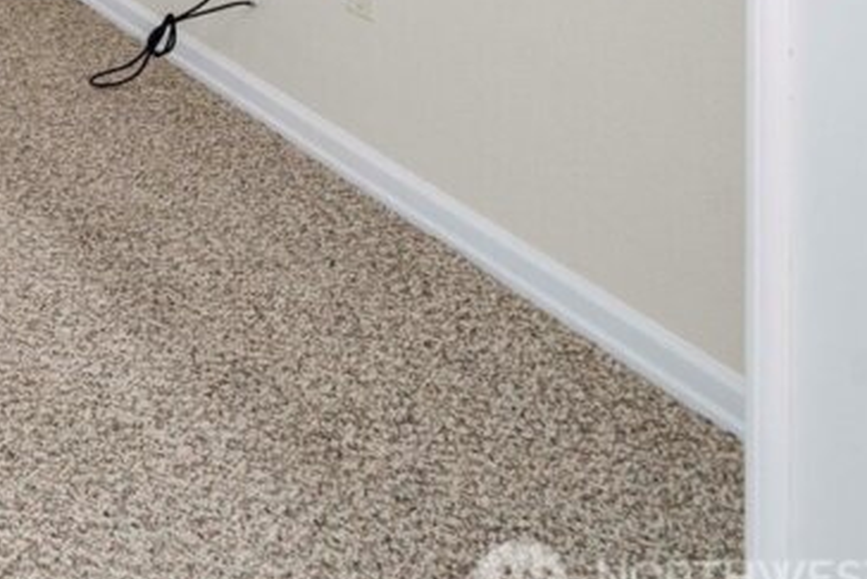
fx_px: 1205
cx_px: -717
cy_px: -447
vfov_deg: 20.1
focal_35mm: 50
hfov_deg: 22.0
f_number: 7.1
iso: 320
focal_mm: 13
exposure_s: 1/60
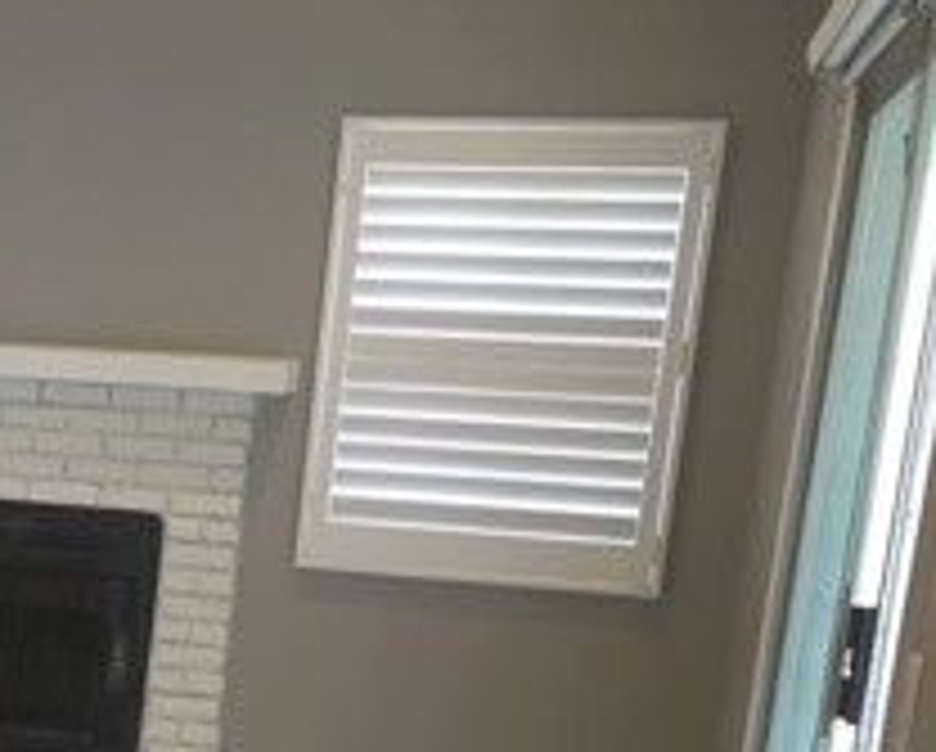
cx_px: -477
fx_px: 2330
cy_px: 752
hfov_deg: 19.7
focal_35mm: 84
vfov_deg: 17.9
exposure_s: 1/24
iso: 32
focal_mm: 3.99
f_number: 1.8
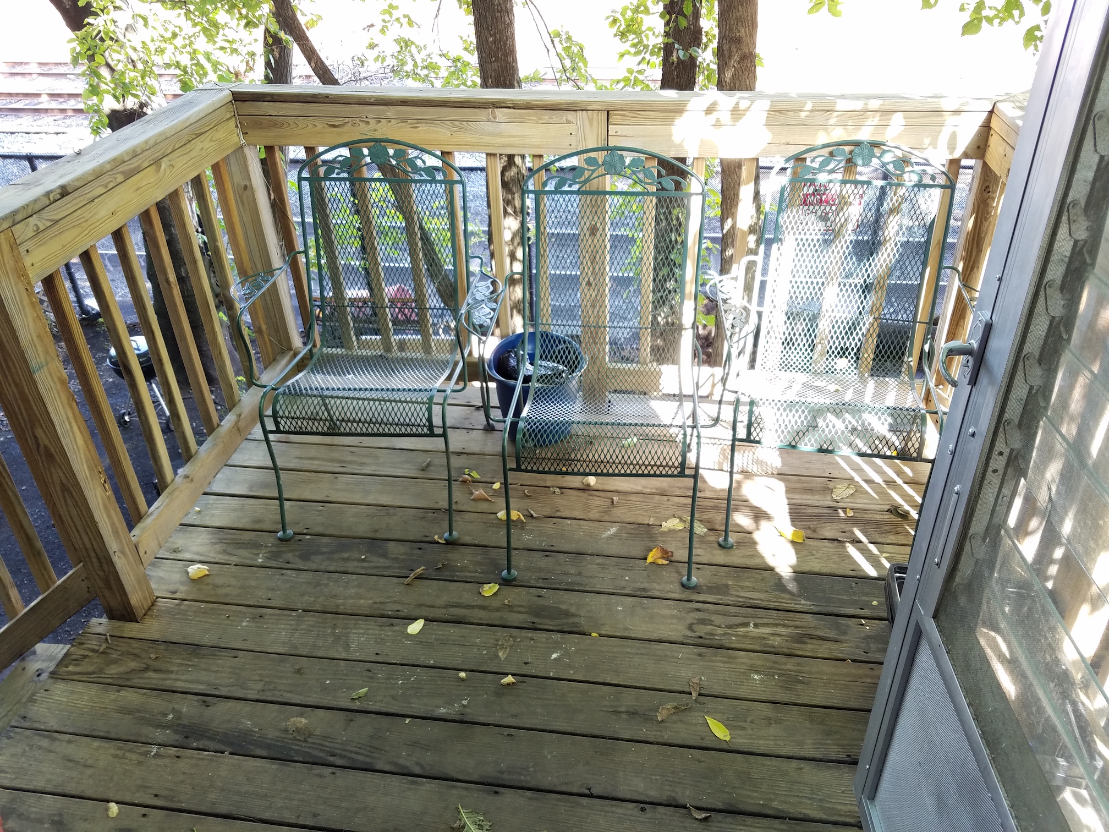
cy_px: 416
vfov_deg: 53.1
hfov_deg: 67.3
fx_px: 833
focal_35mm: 26
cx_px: 554
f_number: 1.7
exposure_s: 1/50
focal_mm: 4.2
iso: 64
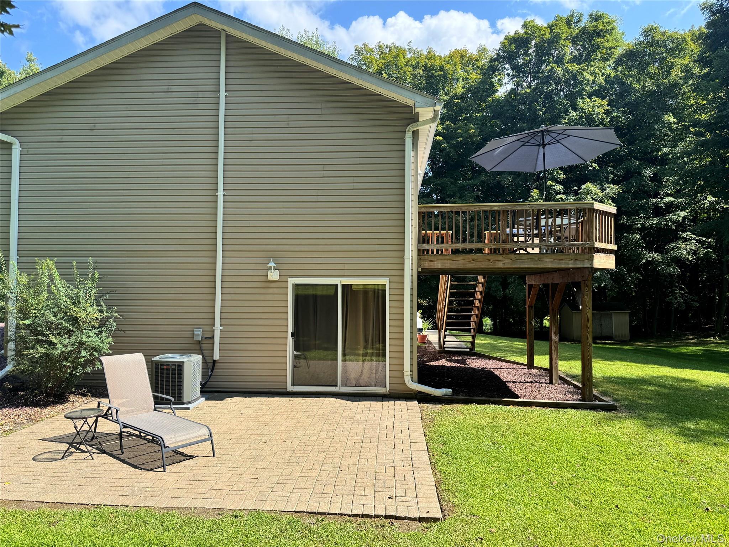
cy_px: 274
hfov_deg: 71.6
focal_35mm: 24
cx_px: 364
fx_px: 505
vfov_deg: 56.8
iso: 80
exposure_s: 1/1395
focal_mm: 6.76
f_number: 1.78
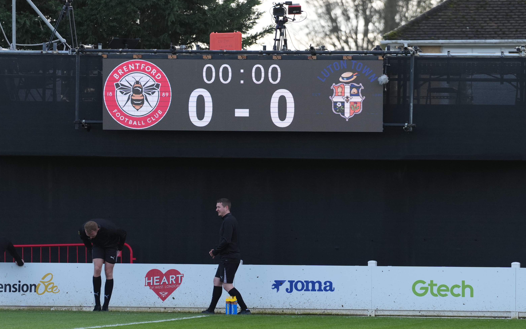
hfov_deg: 10.2
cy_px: 156
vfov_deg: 6.4
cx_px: 263
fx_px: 2939
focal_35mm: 205
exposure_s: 1/2000
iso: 500
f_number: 3.2
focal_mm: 200
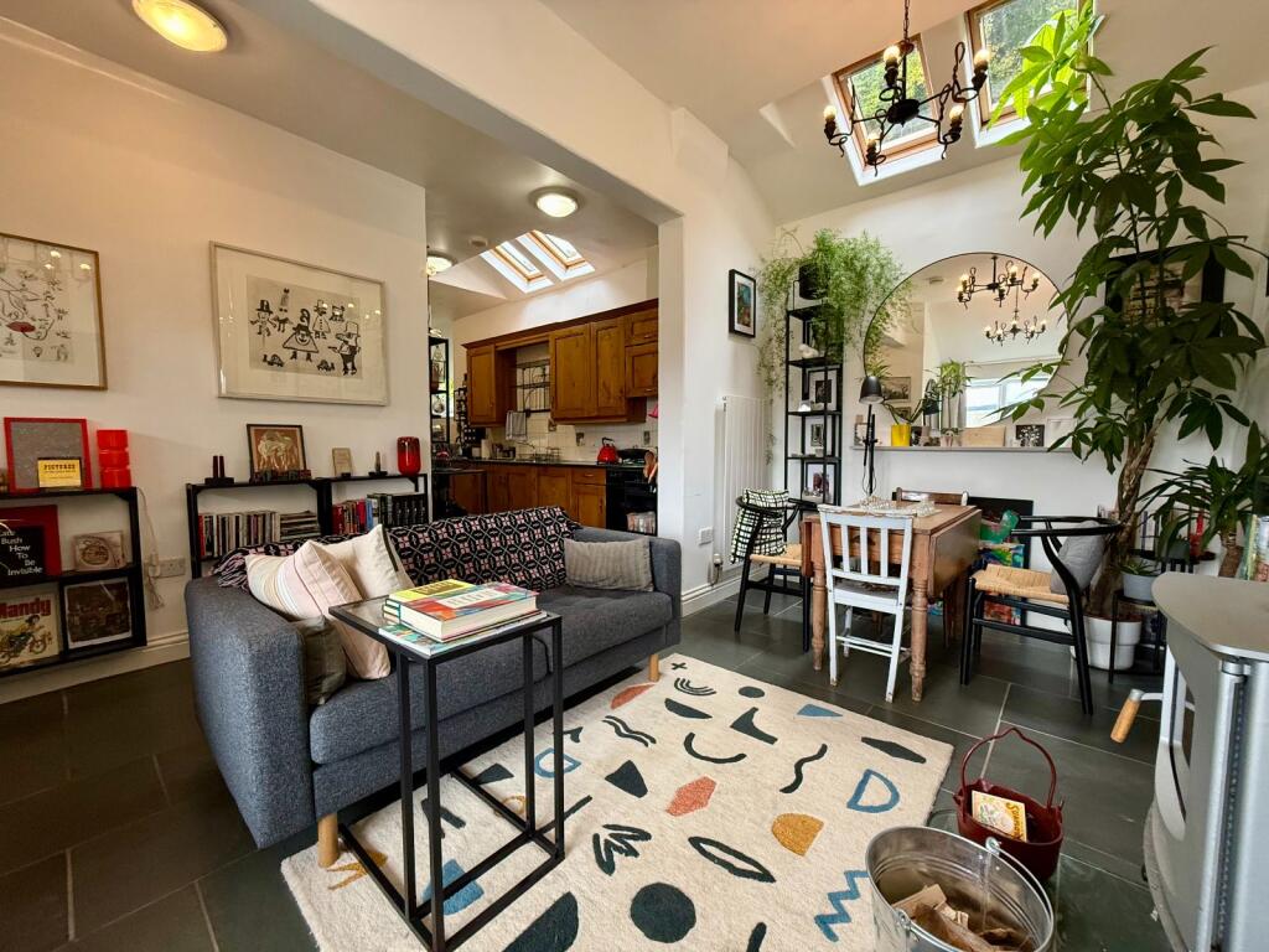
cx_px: 634
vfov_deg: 85.7
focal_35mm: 14
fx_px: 513
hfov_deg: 102.1
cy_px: 476
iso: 320
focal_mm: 2.22
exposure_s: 1/100
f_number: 2.2
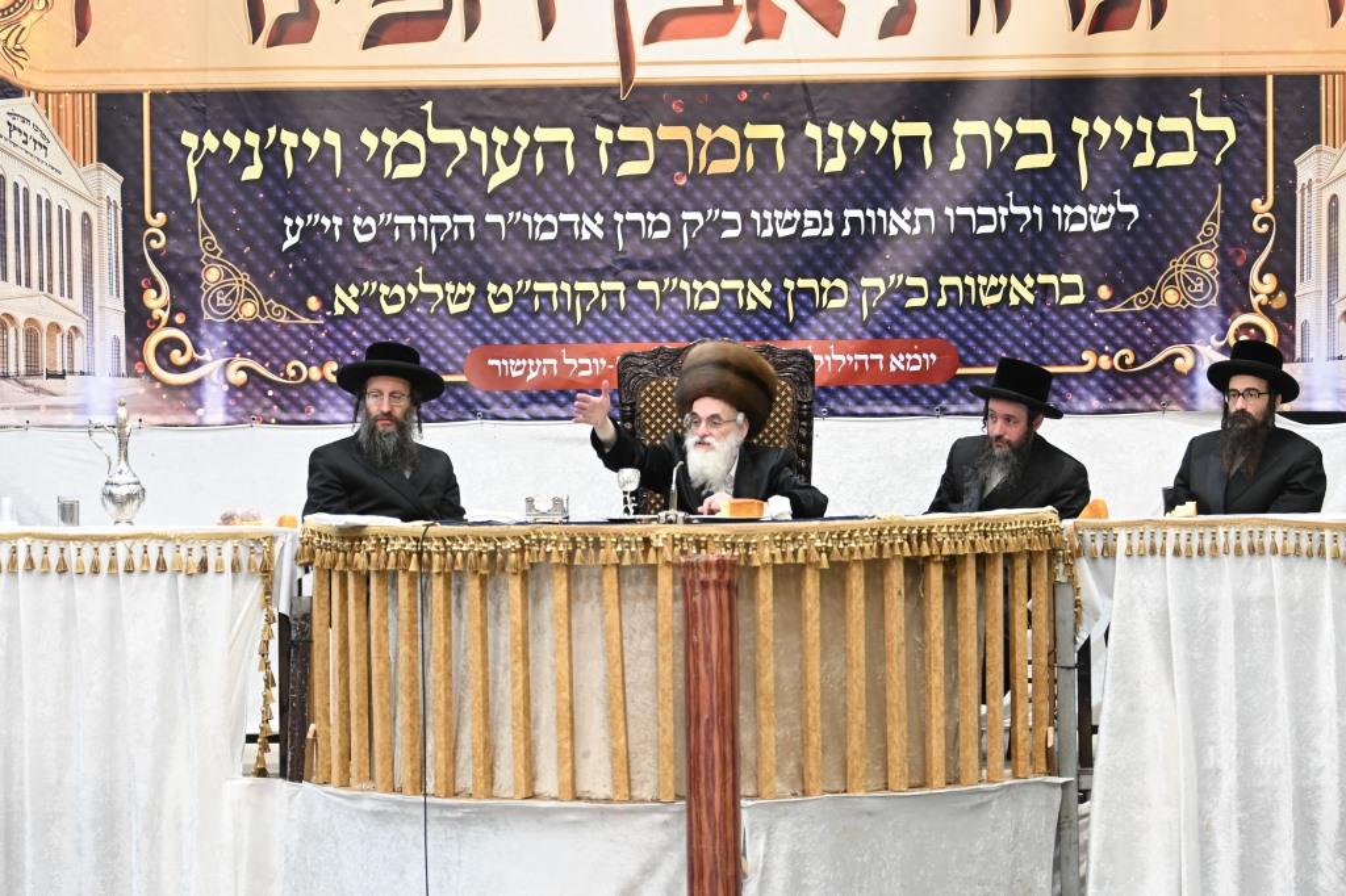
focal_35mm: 157
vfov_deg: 8.7
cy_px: 448
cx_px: 673
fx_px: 5868
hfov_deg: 13.1
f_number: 2.8
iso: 1000
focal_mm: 105
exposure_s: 1/160
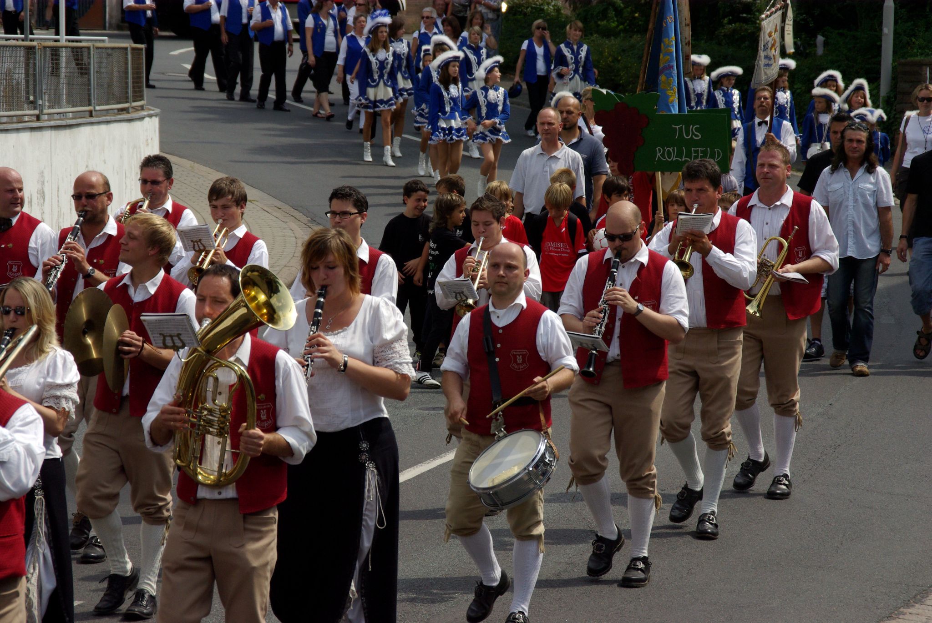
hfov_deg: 13.3
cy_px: 312
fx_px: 4004
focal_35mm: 154
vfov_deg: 8.9
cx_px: 466
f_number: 8
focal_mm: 103
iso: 400
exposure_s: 1/1000
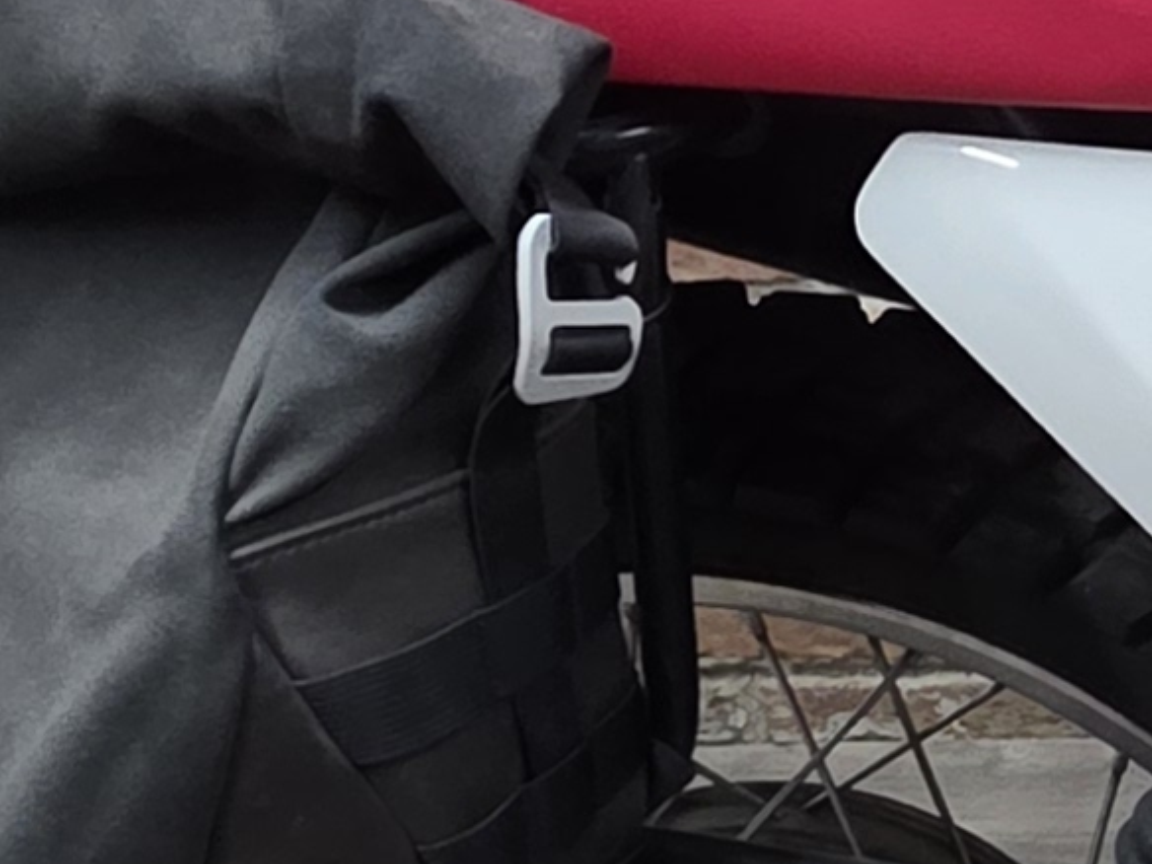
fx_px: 2962
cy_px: 602
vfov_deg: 16.5
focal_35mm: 89
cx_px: 2130
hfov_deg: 17.4
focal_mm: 2.2
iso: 400
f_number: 1.9
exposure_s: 1/60
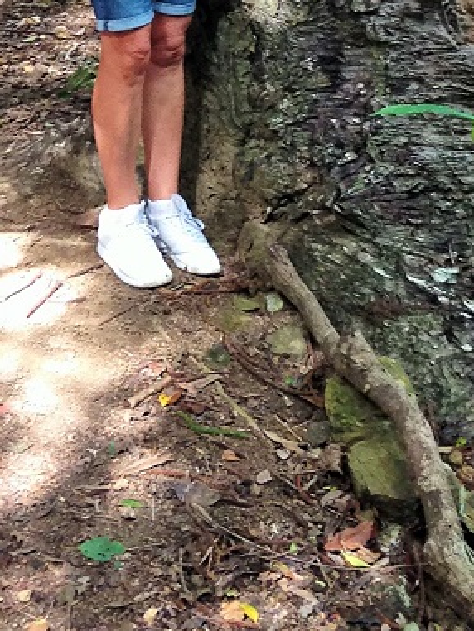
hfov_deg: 13.1
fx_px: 2062
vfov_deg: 16.3
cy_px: -243
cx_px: 254
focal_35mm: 113
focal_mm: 4.12
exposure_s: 1/120
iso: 80
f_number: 2.4
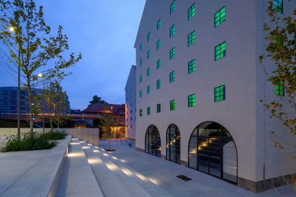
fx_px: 156
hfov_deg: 87.0
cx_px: 148
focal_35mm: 19
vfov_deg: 64.5
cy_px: 98
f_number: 9
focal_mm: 19
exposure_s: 1.6
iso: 100
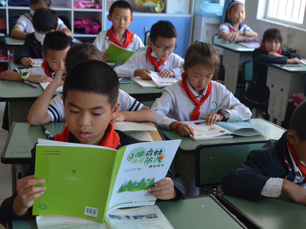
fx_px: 468
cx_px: 162
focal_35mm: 53
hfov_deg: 36.2
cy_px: 113
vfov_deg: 27.5
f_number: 5.6
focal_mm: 32
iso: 1600
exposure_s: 1/125
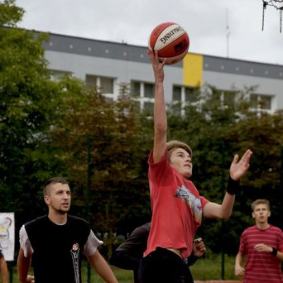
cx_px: 150
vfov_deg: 12.2
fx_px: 1323
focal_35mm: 143
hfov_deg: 12.2
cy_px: 210
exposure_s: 1/800
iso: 100
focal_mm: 70
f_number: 4
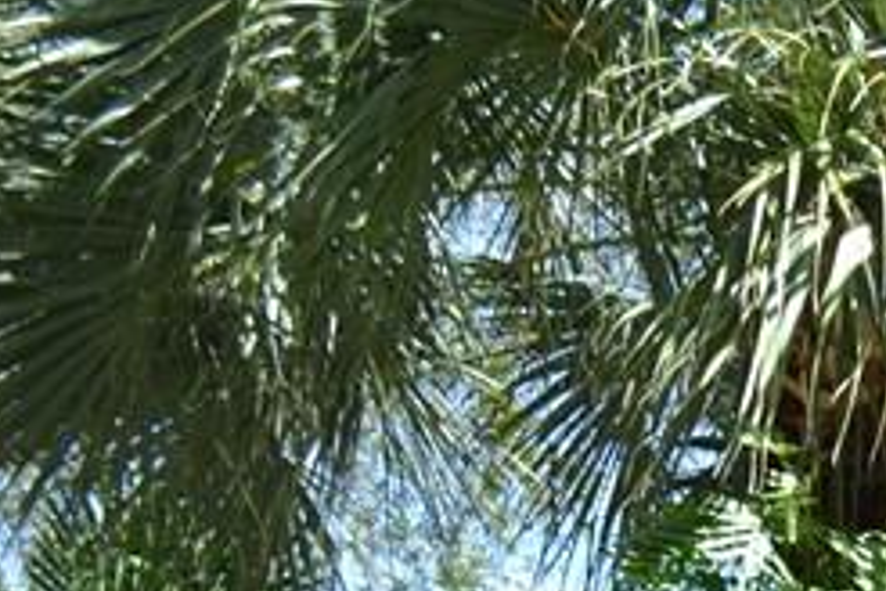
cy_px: 1160
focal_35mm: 119
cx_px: 1869
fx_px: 2928
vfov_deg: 10.6
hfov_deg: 14.0
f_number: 5.6
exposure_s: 1/125
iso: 100
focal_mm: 18
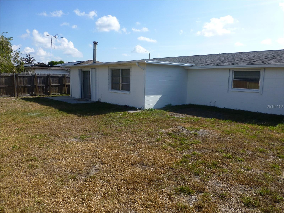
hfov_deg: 71.6
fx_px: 197
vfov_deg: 56.8
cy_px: 106
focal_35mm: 24
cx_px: 142
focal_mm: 4.3
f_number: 4
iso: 100
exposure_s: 1/800
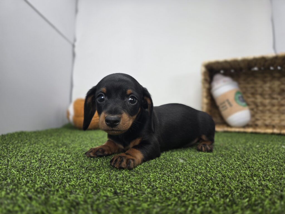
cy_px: 107
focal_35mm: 23
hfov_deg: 73.9
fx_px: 189
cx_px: 142
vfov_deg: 58.9
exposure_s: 1/120
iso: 32
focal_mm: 6.3
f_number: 1.7
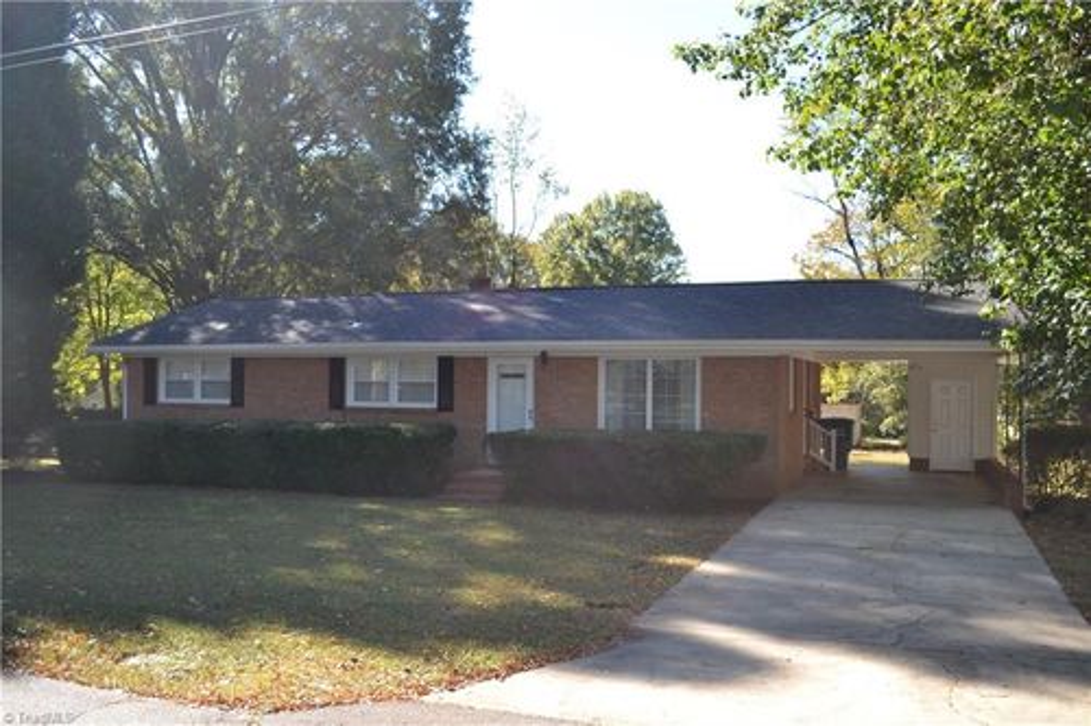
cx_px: 546
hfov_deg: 61.9
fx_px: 909
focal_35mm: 30
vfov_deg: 43.6
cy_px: 363
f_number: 5
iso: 100
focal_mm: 20
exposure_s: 1/200
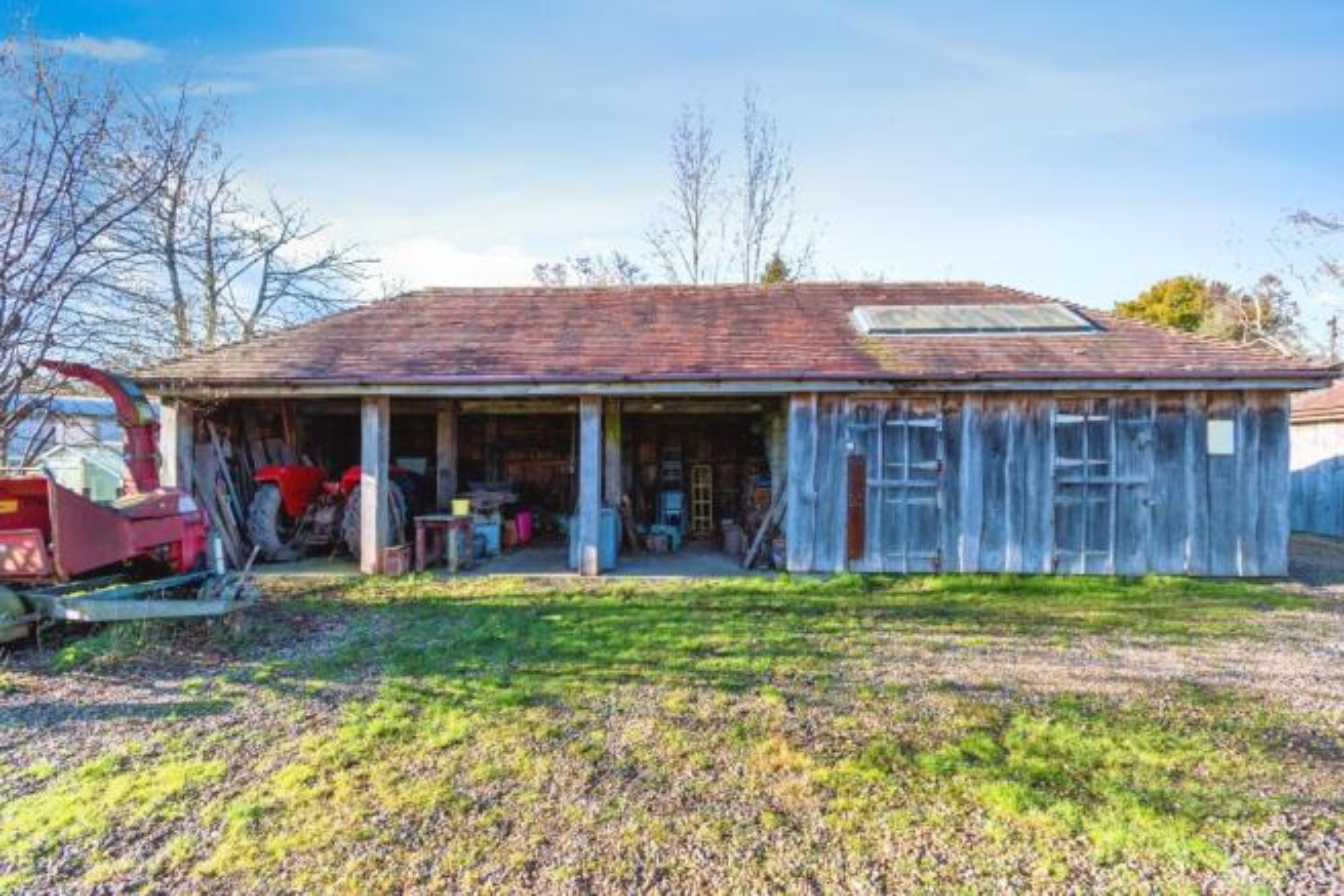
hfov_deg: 100.4
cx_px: 672
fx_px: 560
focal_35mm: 15
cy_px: 448
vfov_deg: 77.4
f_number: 7.1
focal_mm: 10
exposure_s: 1/250
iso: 250
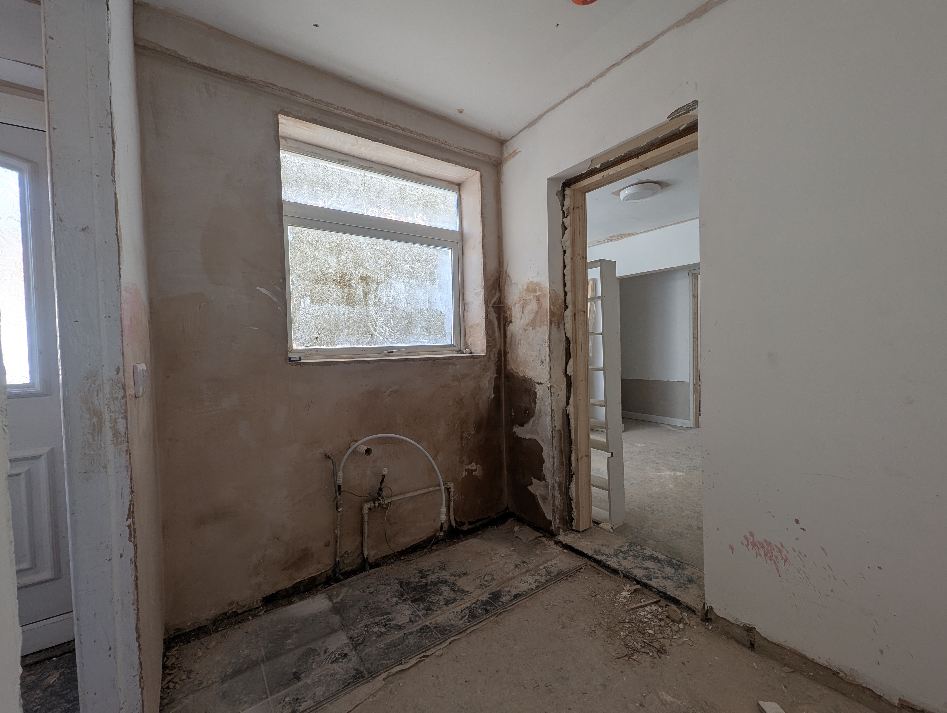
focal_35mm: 13
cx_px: 474
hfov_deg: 106.1
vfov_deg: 90.1
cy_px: 356
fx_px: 356
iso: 43
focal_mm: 1.95
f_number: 2.2
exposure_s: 1/84.8
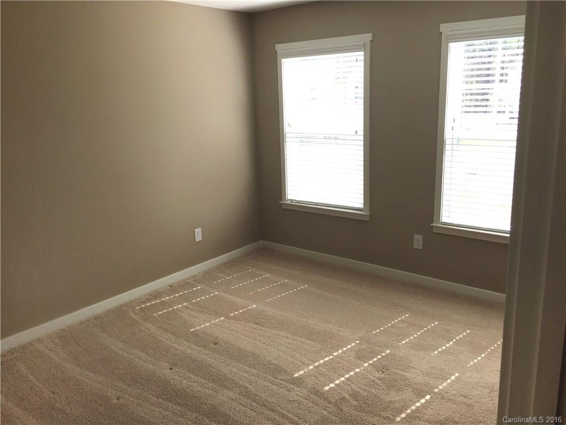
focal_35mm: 29
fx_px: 474
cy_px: 212
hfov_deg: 61.7
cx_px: 283
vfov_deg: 48.2
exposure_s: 1/195
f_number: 2.2
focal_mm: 4.15
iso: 25
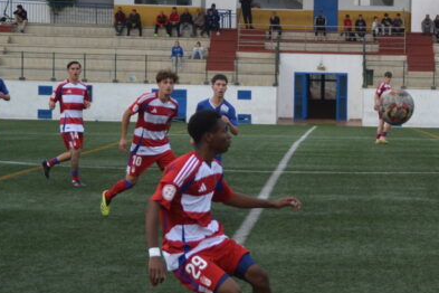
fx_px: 1500
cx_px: 368
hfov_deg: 16.5
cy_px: 122
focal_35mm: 123
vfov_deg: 11.1
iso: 400
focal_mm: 42
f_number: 4.5
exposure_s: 1/1000
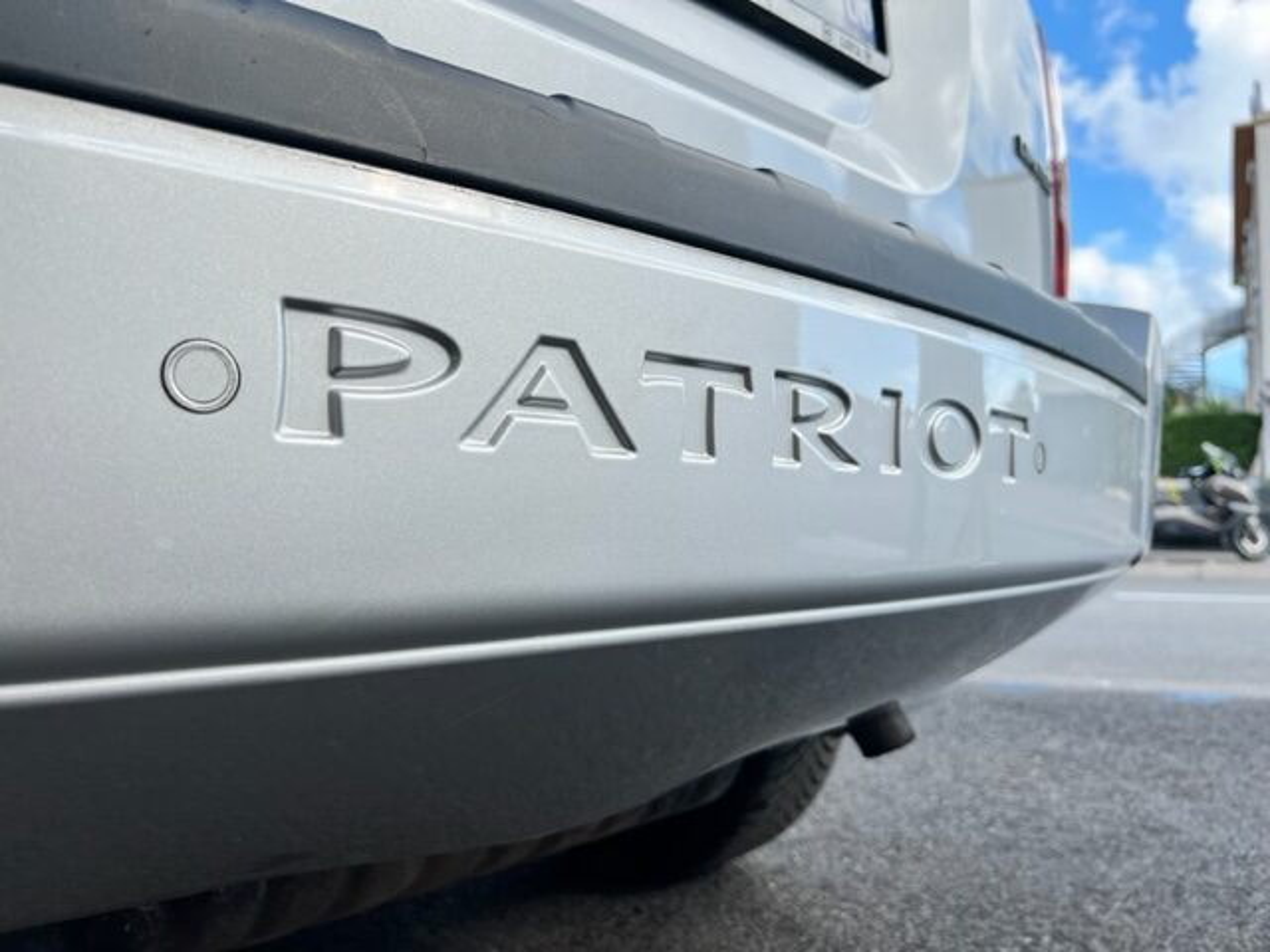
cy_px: 476
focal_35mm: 26
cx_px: 635
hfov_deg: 67.3
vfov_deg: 53.1
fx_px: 954
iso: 50
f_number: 1.5
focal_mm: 5.7
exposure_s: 1/1412
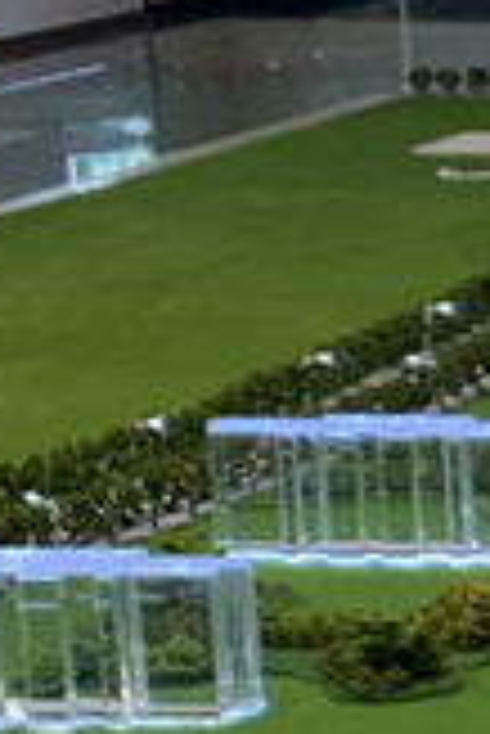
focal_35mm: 166
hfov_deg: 6.7
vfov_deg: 12.4
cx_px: 1893
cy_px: 414
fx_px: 3382
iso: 50
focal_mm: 4.25
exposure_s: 1/50
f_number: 1.8
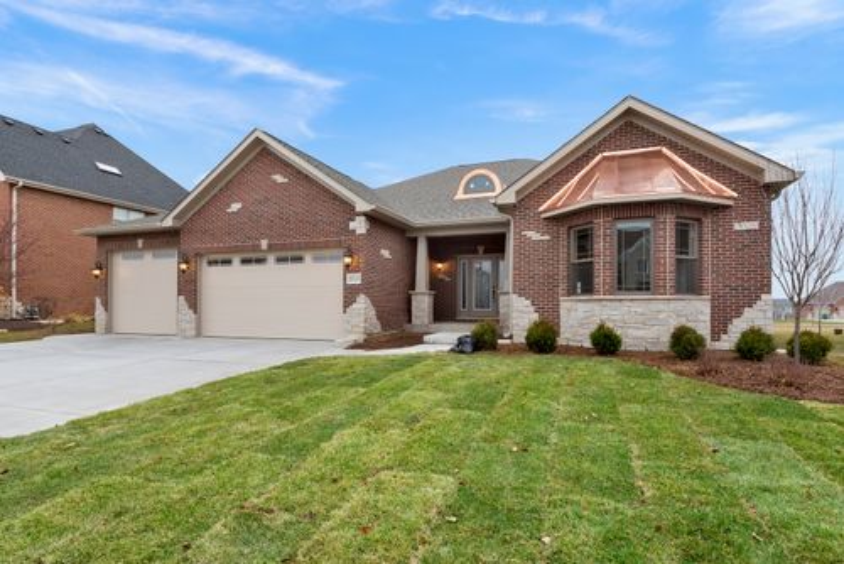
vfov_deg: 62.0
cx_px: 422
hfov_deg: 83.9
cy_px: 282
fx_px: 469
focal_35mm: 20
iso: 250
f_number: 8
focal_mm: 20
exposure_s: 1/25
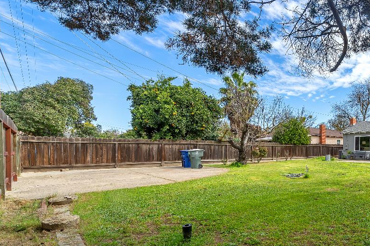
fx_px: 236
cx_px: 299
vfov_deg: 54.5
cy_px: 155
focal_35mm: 23
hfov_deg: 68.4
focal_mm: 12
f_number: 8
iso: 100
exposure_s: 1/125
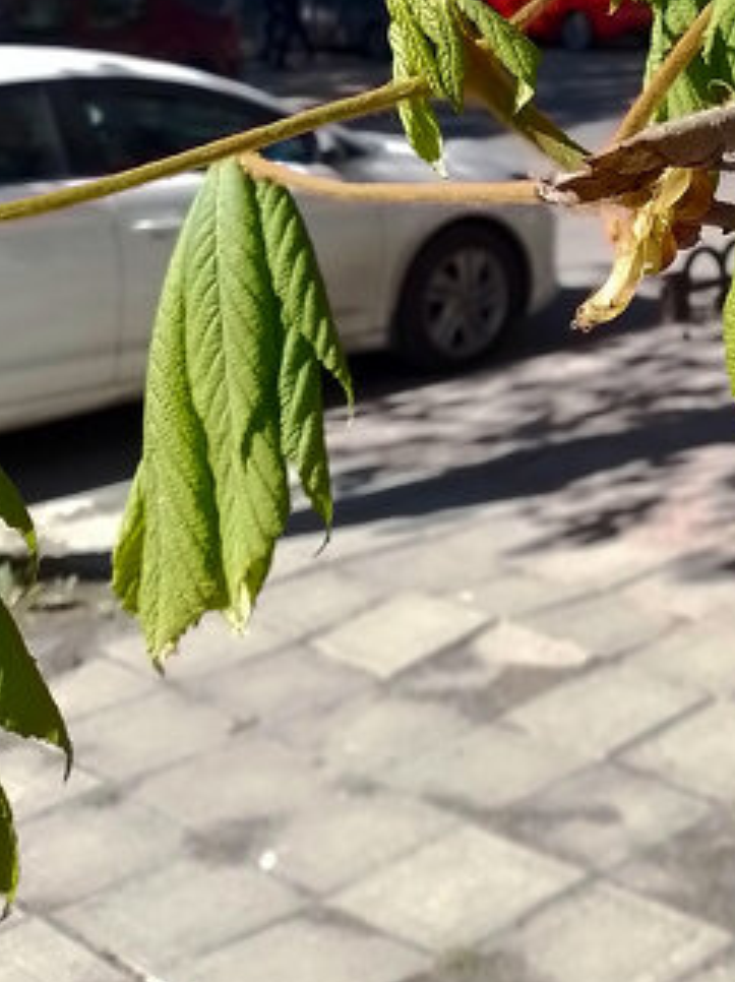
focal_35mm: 87
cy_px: -24
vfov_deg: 21.6
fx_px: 2466
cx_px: 793
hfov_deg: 16.5
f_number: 2.4
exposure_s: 1/500
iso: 50
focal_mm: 3.94
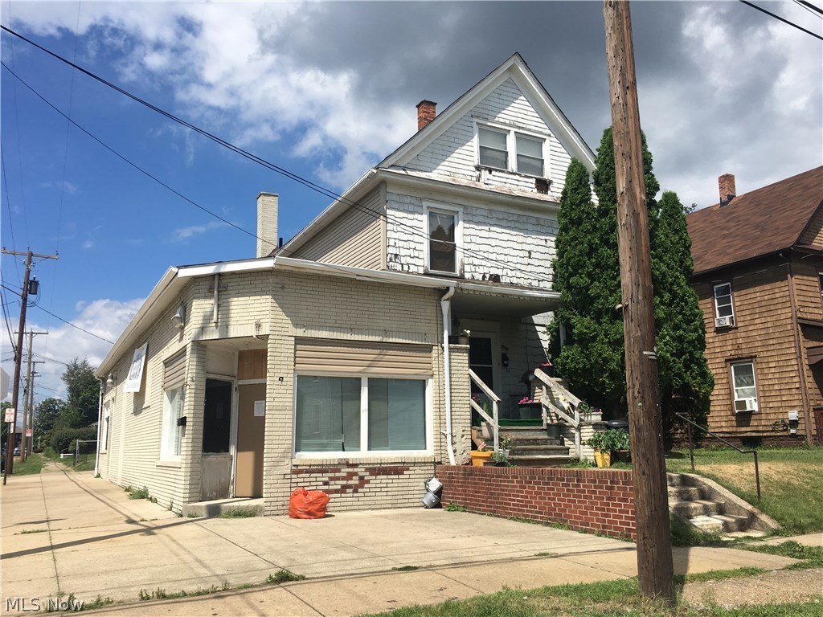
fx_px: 689
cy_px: 308
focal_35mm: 29
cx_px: 412
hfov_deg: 61.7
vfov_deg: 48.2
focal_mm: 4.15
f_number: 2.2
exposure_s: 1/2079
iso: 25
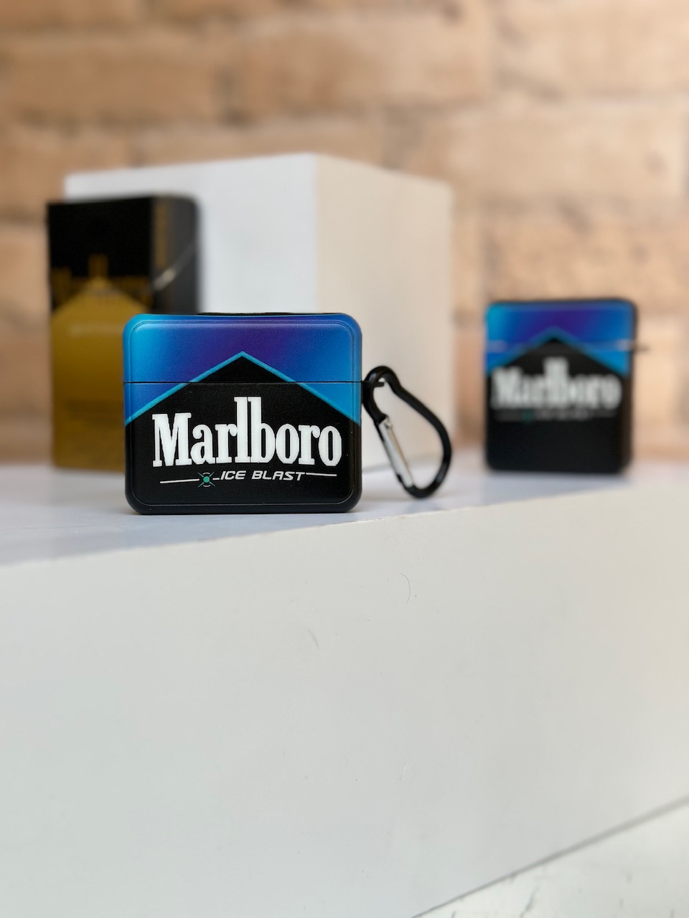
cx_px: 344
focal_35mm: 48
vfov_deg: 39.7
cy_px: 459
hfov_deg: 30.3
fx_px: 1274
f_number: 1.78
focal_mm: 6.86
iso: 160
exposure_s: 1/100
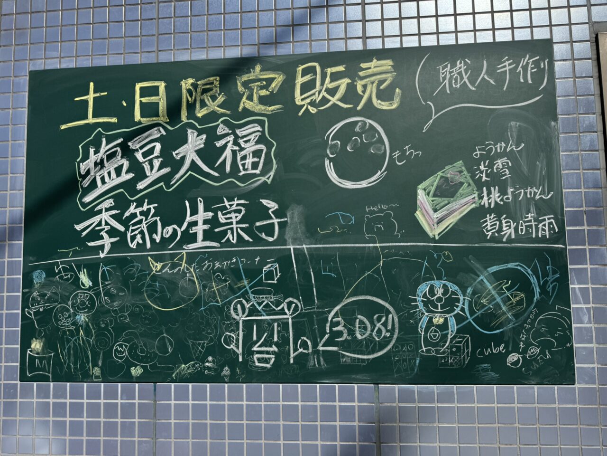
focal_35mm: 24
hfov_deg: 71.6
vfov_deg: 56.8
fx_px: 421
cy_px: 228
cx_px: 304
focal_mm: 6.76
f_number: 1.78
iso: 80
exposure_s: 1/7937
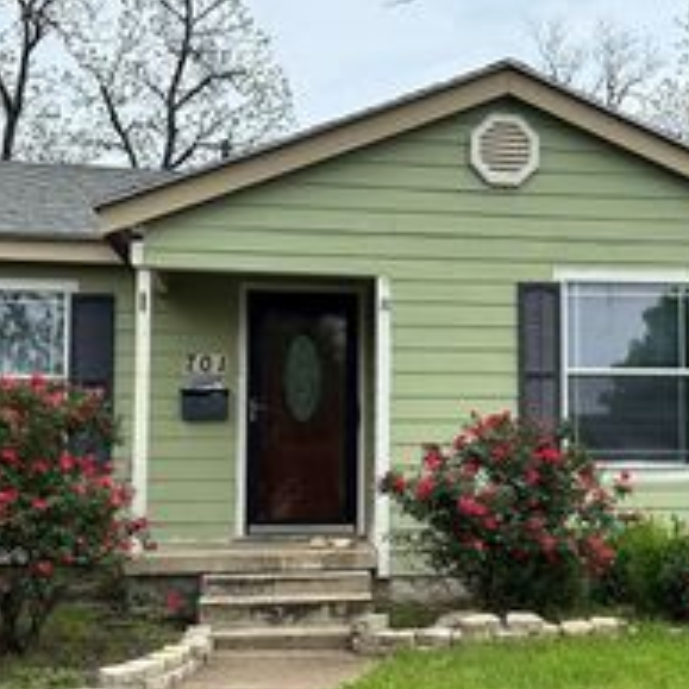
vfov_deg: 31.1
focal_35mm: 55
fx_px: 1239
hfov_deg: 30.7
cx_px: 489
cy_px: 377
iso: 80
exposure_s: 1/5000
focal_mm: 6.86
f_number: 1.78
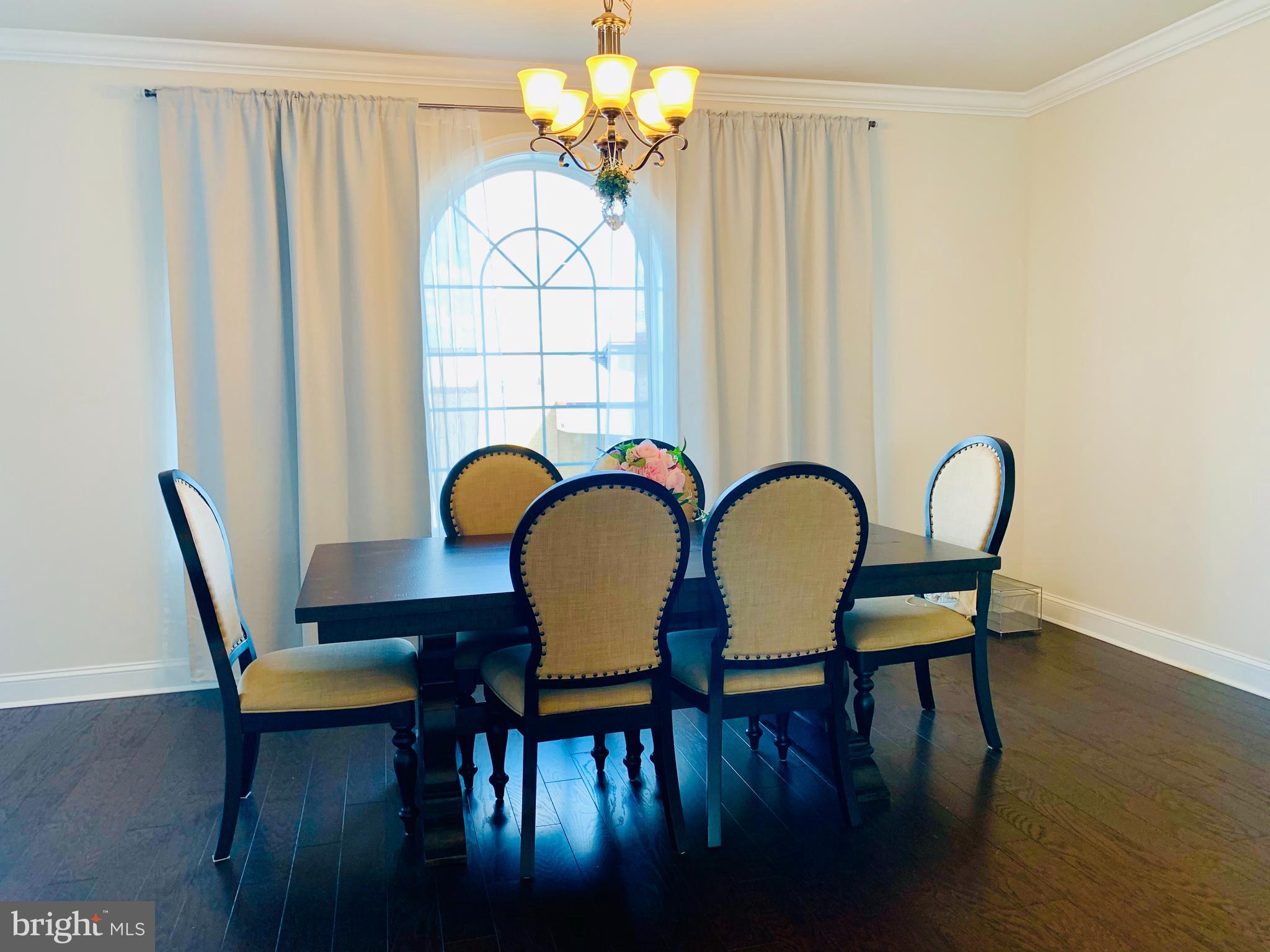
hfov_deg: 67.3
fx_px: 954
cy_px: 476
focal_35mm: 26
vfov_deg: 53.1
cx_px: 635
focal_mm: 4.25
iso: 100
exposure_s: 1/120
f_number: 1.8
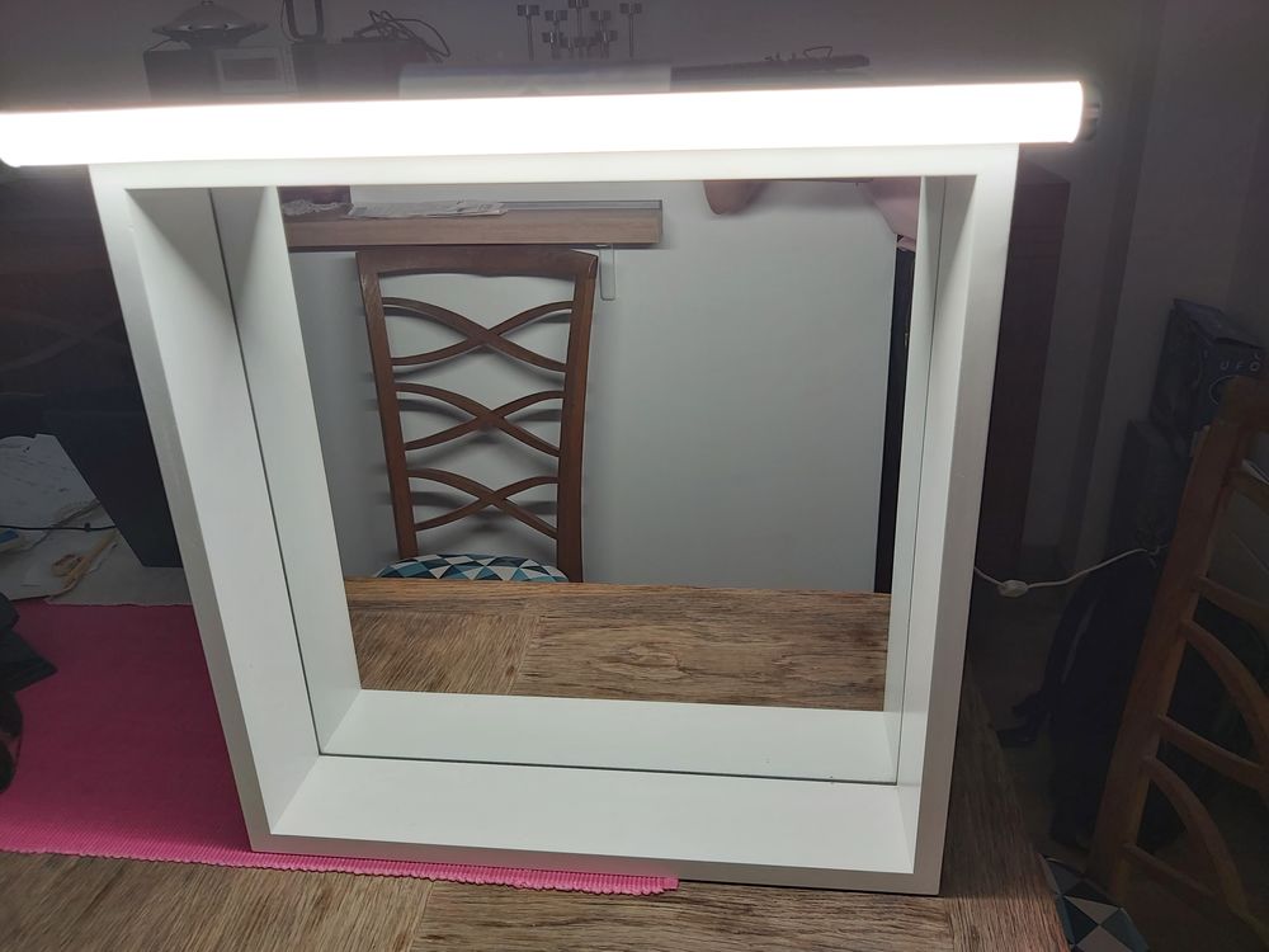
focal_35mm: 26
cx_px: 634
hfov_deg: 67.3
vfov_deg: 53.1
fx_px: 953
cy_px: 476
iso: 100
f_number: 1.7
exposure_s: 1/100
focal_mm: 3.92
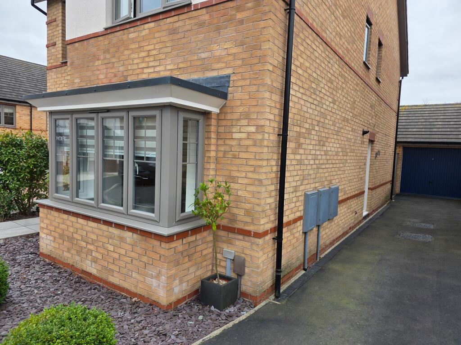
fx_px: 306
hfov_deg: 73.9
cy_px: 172
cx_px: 230
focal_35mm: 23
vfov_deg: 58.9
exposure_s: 1/180
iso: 32
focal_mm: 6.3
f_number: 1.7
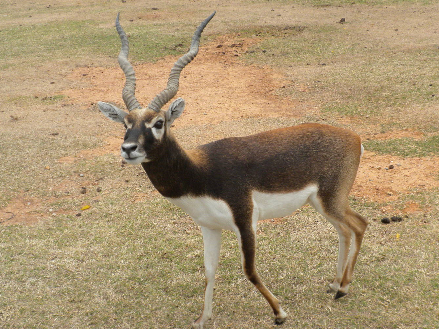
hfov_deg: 31.1
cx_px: 257
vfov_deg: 23.6
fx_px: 786
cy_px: 187
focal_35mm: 62
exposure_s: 1/434
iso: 161
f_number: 4.3
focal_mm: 9.1
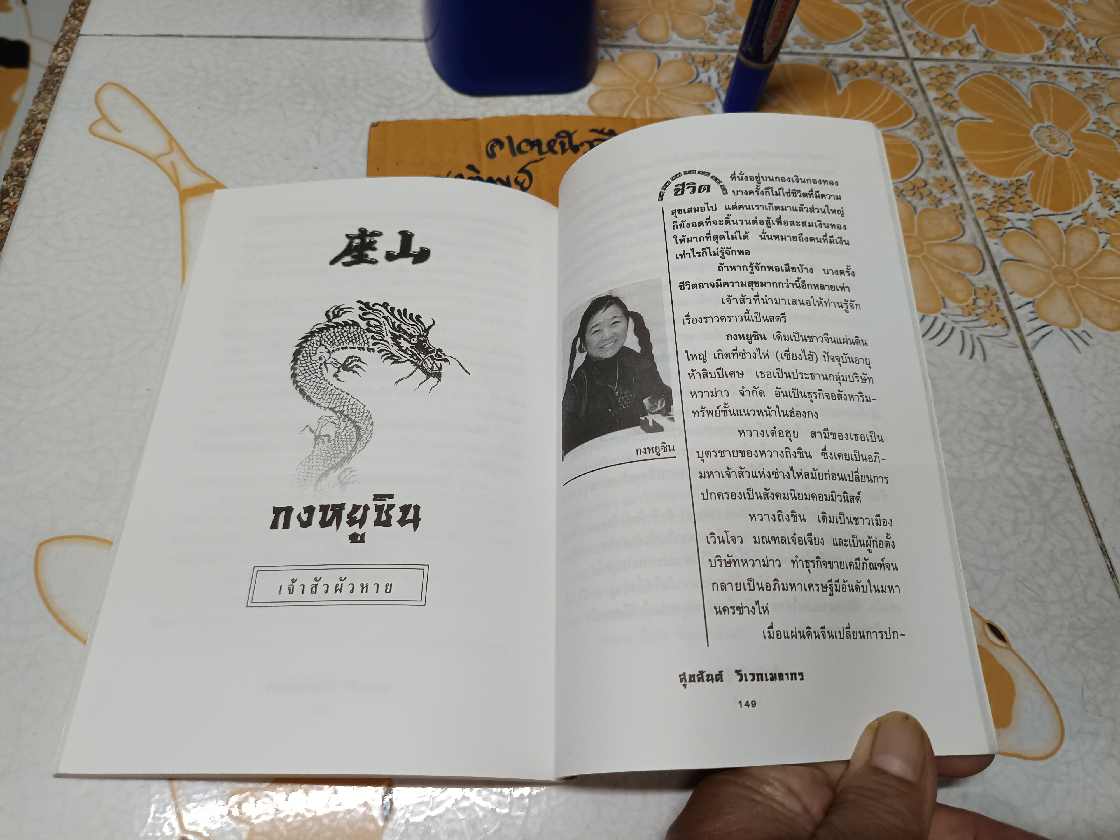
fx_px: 777
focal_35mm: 24
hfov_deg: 71.6
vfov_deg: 56.8
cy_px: 420
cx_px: 560
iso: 992
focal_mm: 5.31
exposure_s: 1/50
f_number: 1.7
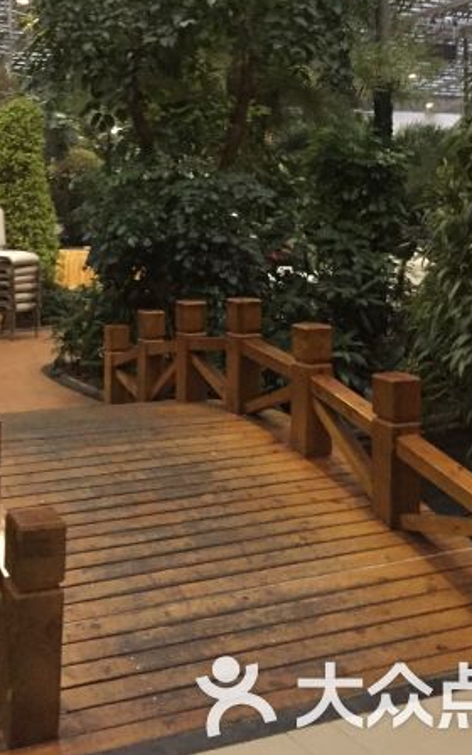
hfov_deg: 26.8
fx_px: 988
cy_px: 194
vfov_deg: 40.7
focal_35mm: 48
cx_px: 176
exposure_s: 1/17
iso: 400
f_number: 2.2
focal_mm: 4.15
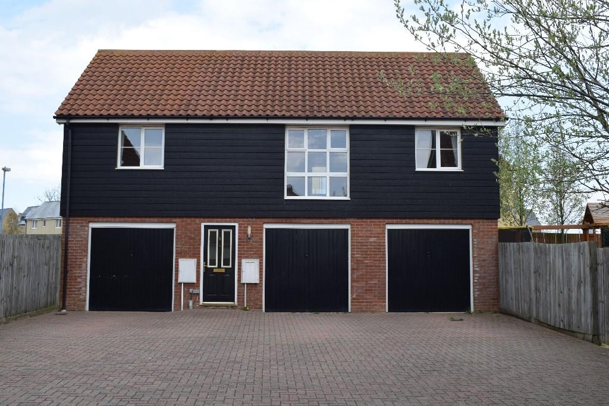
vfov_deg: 35.5
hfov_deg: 51.3
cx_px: 304
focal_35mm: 38
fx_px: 634
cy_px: 203
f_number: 8
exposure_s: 1/250
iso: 250
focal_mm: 25
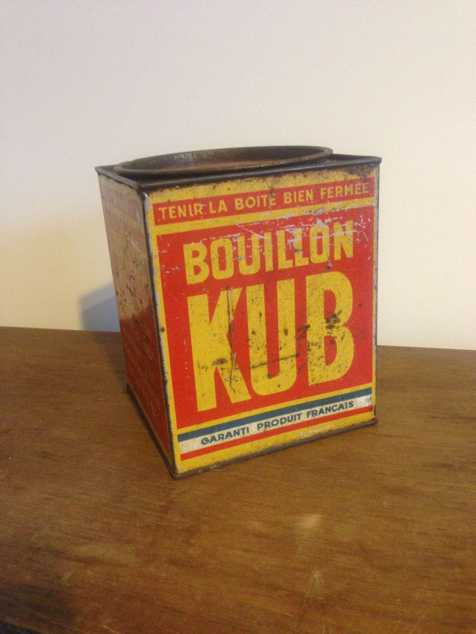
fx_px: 605
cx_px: 238
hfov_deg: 42.9
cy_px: 317
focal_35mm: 33
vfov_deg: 55.4
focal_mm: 4.12
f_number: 2.4
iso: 320
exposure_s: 1/17
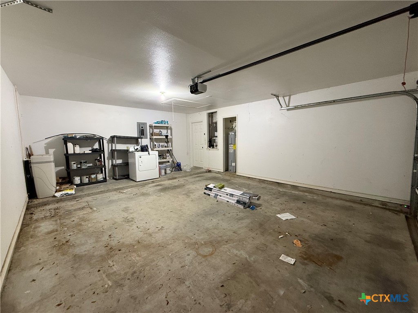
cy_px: 156
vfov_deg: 85.7
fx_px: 169
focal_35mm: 14
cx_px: 209
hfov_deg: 102.1
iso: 400
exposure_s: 1/60
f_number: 2.2
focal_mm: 2.22
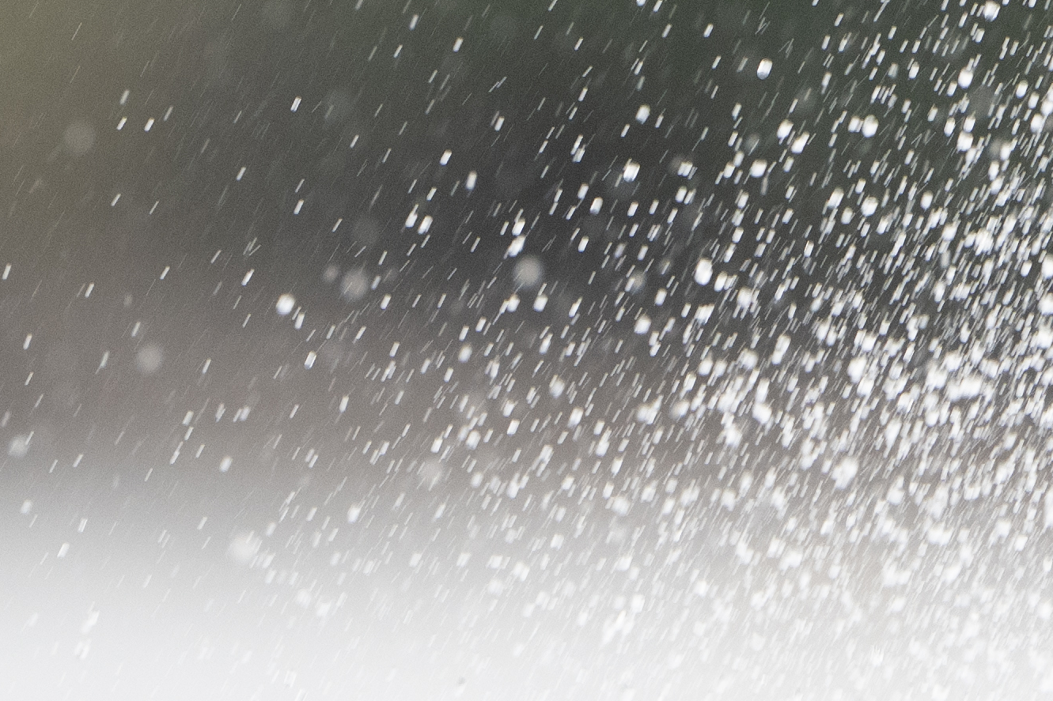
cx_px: 1352
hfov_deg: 0.8
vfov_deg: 0.6
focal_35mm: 2481
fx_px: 72555
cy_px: -993
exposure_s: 1/1600
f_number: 4.5
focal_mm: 400
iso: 500
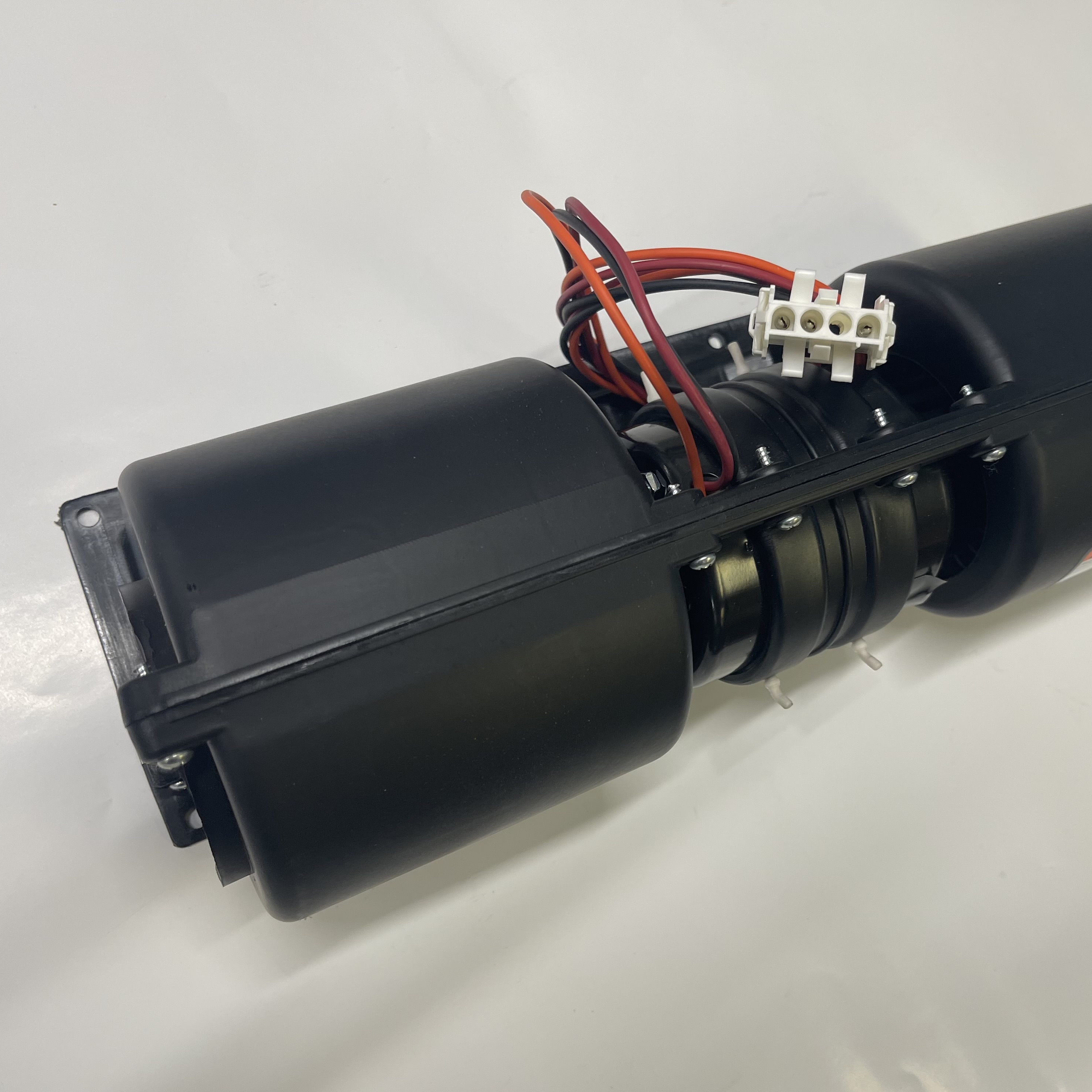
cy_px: 554
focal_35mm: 30
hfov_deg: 53.9
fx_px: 1071
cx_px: 619
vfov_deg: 54.0
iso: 80
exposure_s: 1/120
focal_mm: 5.1
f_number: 1.6
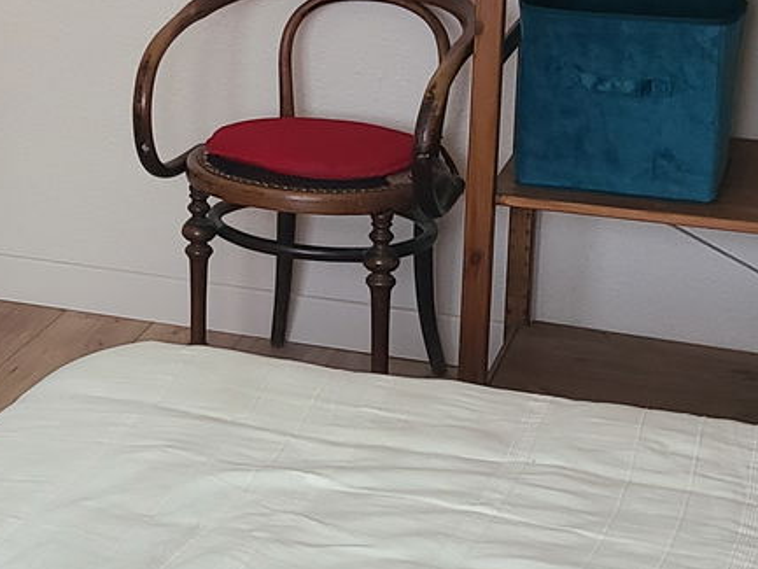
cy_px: 49
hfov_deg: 19.8
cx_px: 4
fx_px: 2103
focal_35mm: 96
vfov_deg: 15.2
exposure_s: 1/40
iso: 320
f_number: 1.8
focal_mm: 5.4
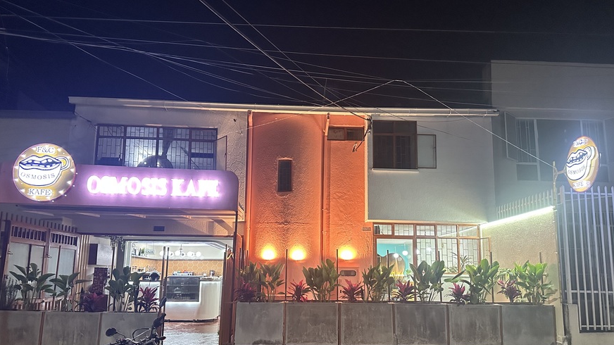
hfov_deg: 69.9
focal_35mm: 27
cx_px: 309
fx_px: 439
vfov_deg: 42.7
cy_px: 204
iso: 800
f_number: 1.78
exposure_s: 1/60
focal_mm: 6.86
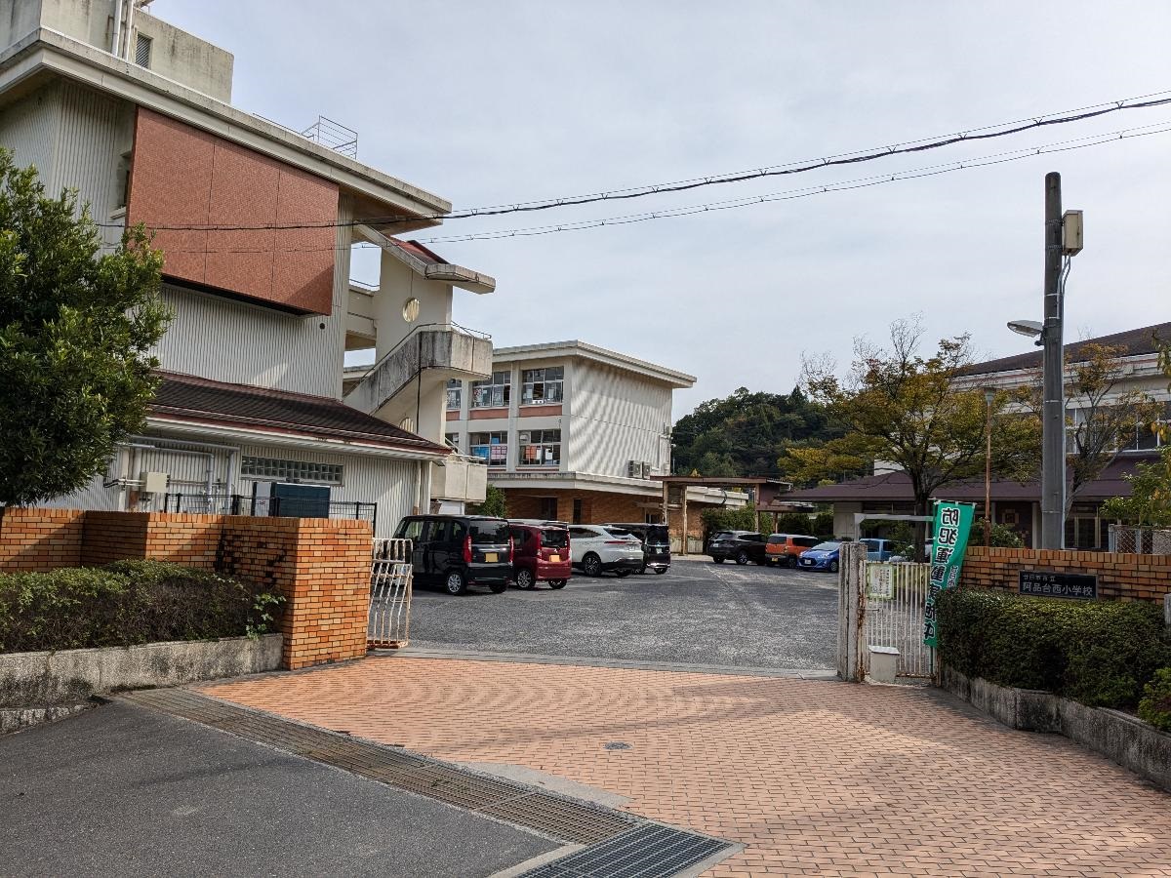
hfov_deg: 65.3
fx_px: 913
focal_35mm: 27
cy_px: 439
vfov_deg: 51.4
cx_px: 586
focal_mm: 4.38
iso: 52
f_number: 1.73
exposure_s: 1/3891
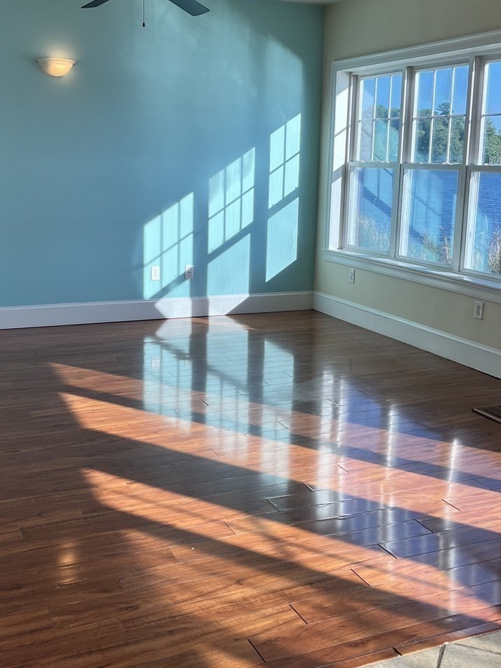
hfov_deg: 34.3
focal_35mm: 42
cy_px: 294
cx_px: 246
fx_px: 811
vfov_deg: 44.7
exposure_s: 1/454
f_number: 1.6
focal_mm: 5.1
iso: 50
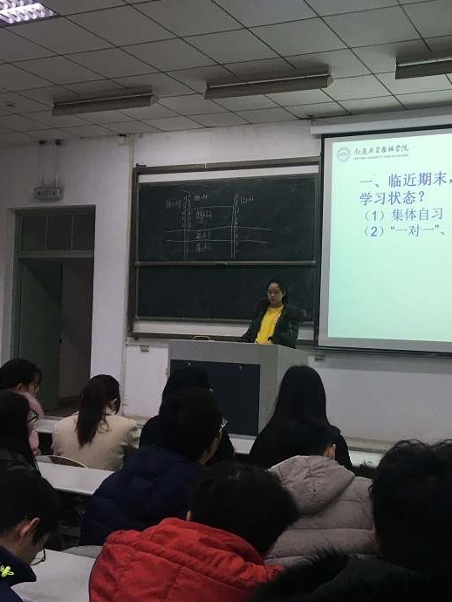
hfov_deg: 36.0
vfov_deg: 47.8
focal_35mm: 39
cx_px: 338
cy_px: 299
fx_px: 679
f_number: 2.2
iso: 40
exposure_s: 1/33
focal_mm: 4.15
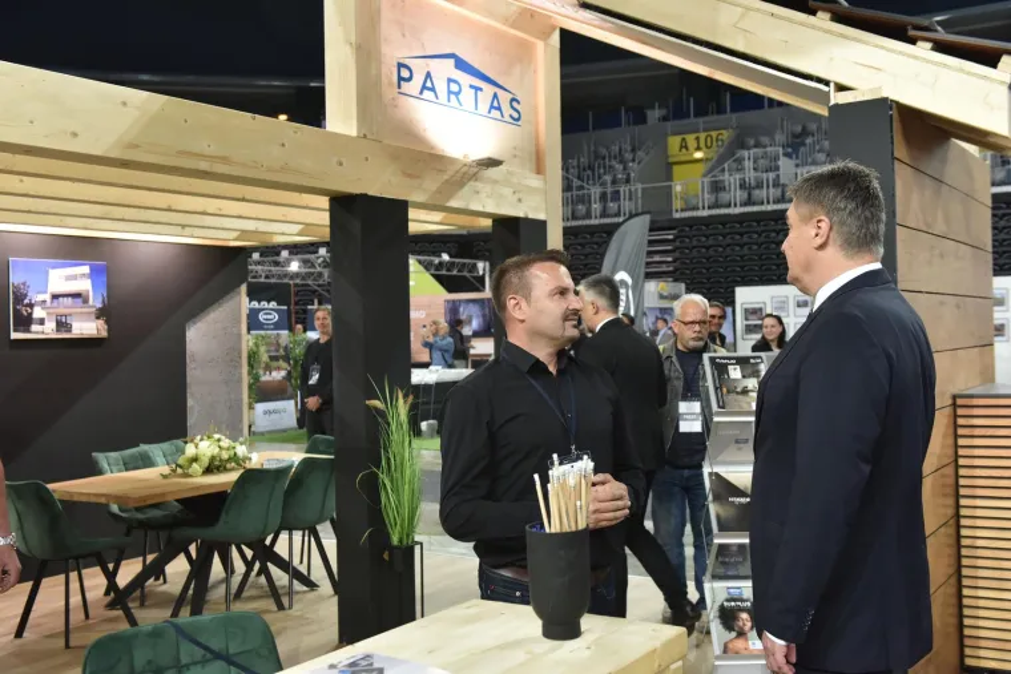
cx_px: 506
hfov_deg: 50.7
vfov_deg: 35.1
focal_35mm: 38
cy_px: 337
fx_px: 1067
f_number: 5
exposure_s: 1/160
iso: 1600
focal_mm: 38
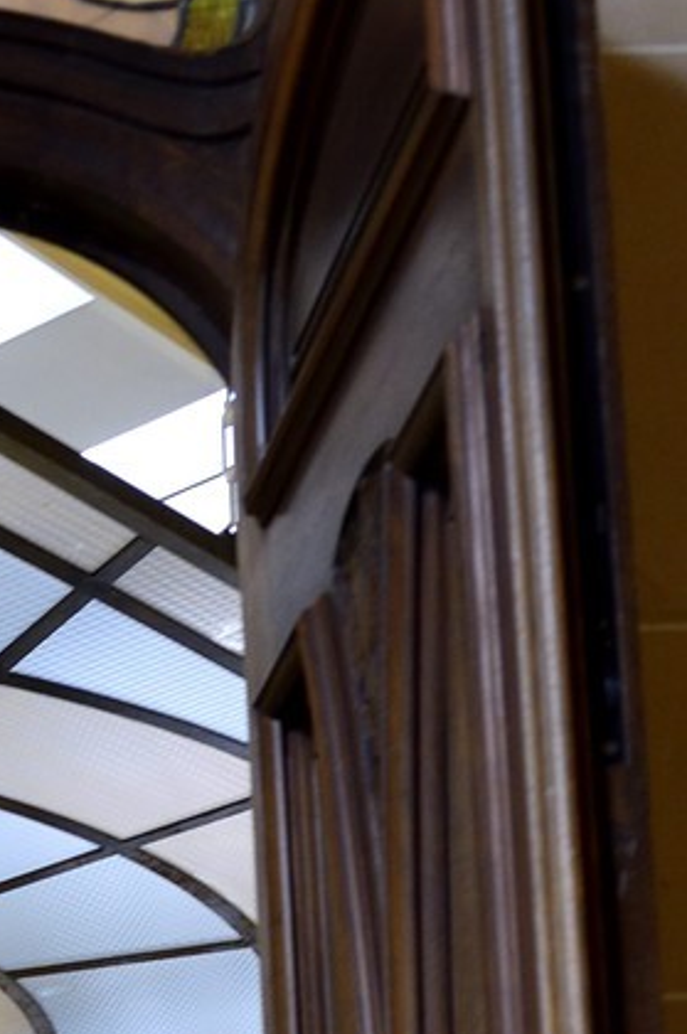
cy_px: 1780
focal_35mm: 122
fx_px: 3501
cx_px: -619
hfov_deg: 10.4
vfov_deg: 14.9
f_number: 7.1
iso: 800
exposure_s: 1/10
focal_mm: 32
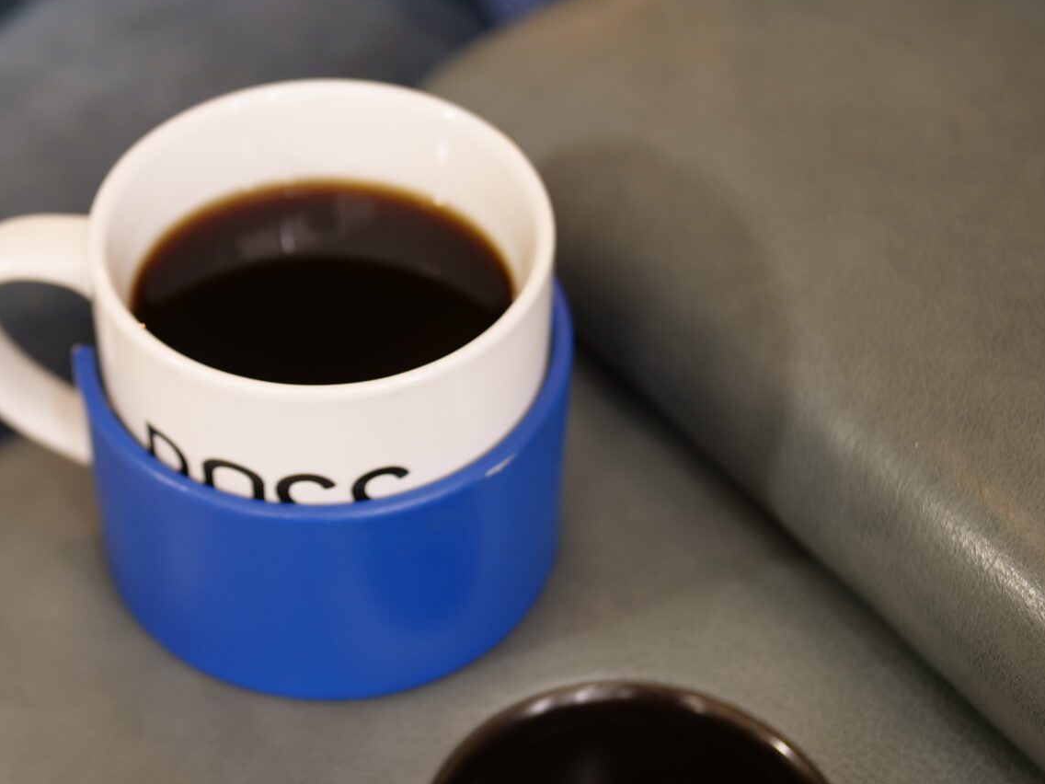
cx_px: 323
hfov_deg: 27.2
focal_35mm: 71
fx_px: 2143
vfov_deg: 20.7
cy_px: 476
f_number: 1.3
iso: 200
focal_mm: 21
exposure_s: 1/80
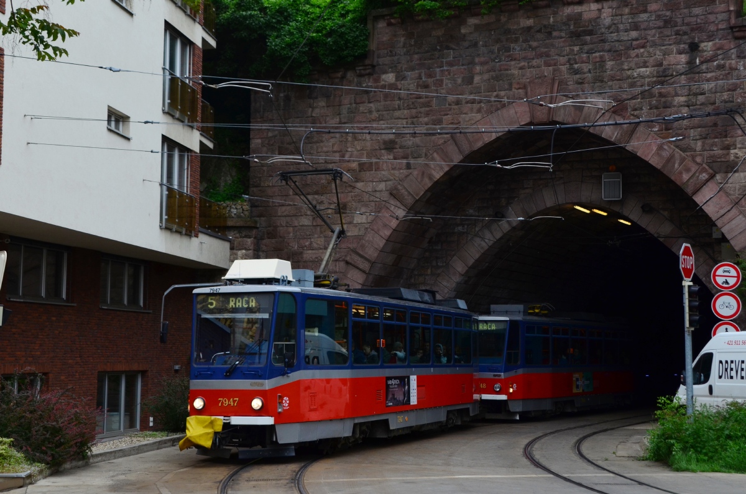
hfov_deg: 37.9
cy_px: 247
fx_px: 1086
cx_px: 373
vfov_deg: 25.6
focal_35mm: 52
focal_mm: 35
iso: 400
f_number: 5.6
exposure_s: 1/400
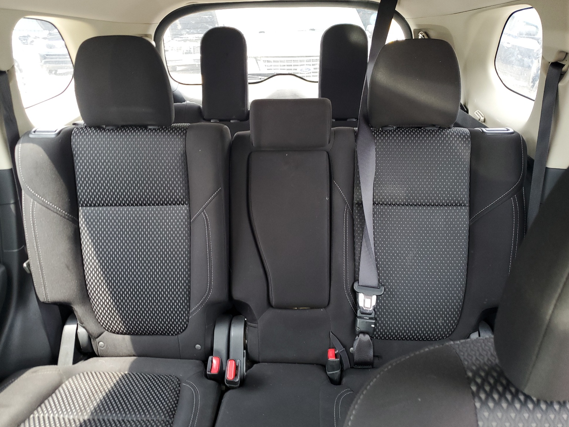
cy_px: 214
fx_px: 444
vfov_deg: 51.4
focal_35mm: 27
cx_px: 282
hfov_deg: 65.3
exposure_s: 1/60.2
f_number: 1.5
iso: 91
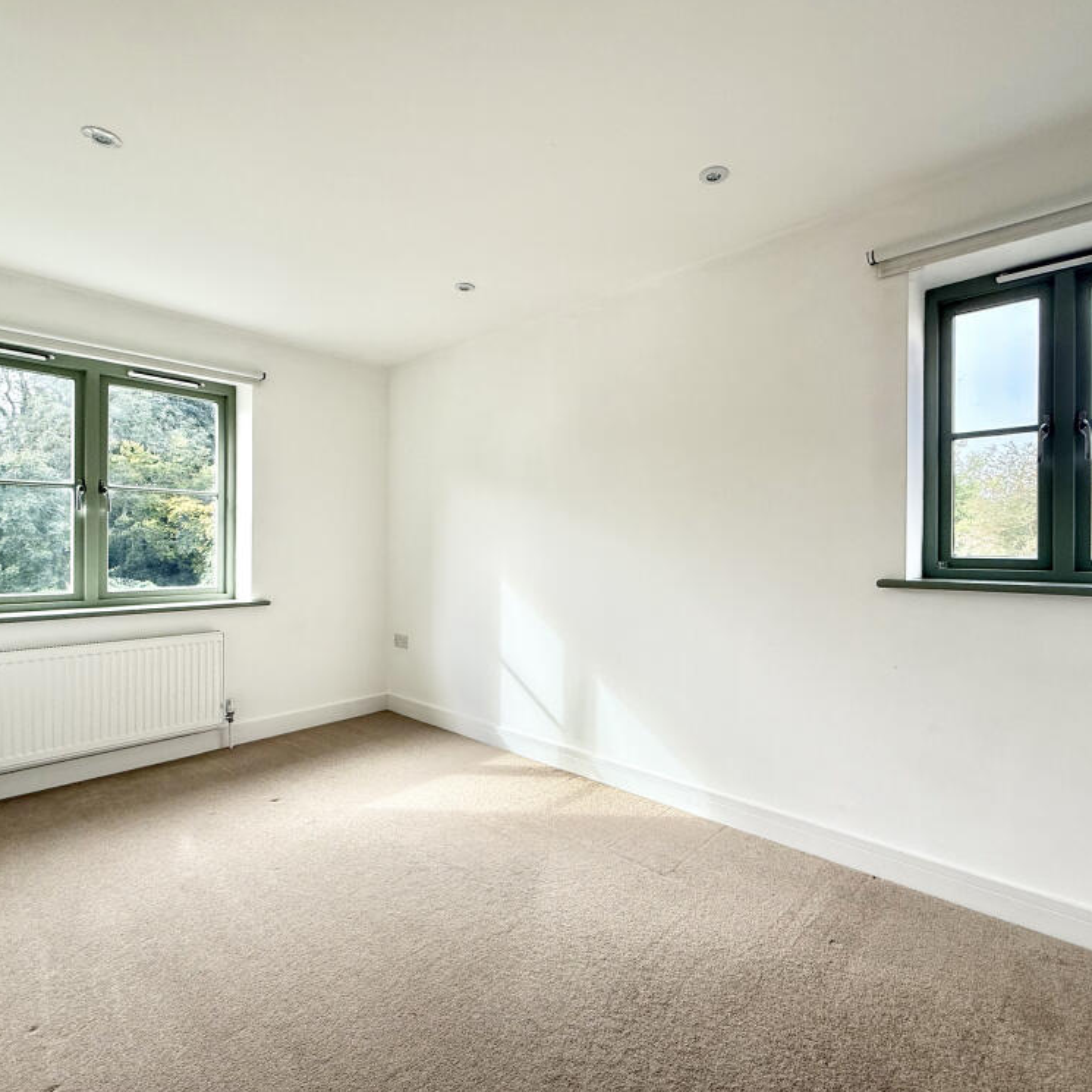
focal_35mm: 17
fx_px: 607
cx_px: 592
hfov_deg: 83.8
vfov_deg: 84.0
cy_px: 547
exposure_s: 1/218
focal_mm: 2.22
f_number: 2.2
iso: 50
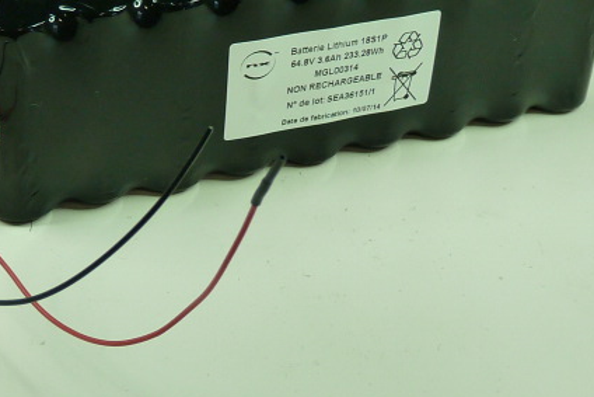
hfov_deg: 25.3
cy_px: 90
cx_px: 241
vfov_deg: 17.0
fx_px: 1320
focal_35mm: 80
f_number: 2.8
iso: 160
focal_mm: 5.2
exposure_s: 1/50
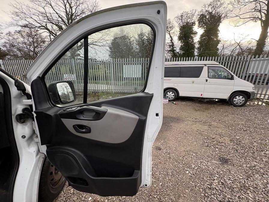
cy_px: 101
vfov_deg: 85.7
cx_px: 134
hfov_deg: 102.1
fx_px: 109
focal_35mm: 14
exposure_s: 1/99
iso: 50
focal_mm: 2.22
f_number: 2.2
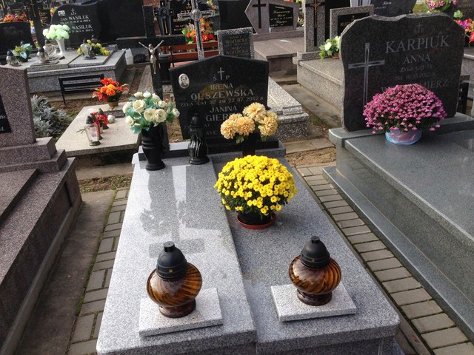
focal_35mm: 33
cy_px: 178
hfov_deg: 55.4
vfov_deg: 42.9
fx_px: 452
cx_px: 237
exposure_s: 1/393
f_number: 2.4
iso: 50
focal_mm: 4.12
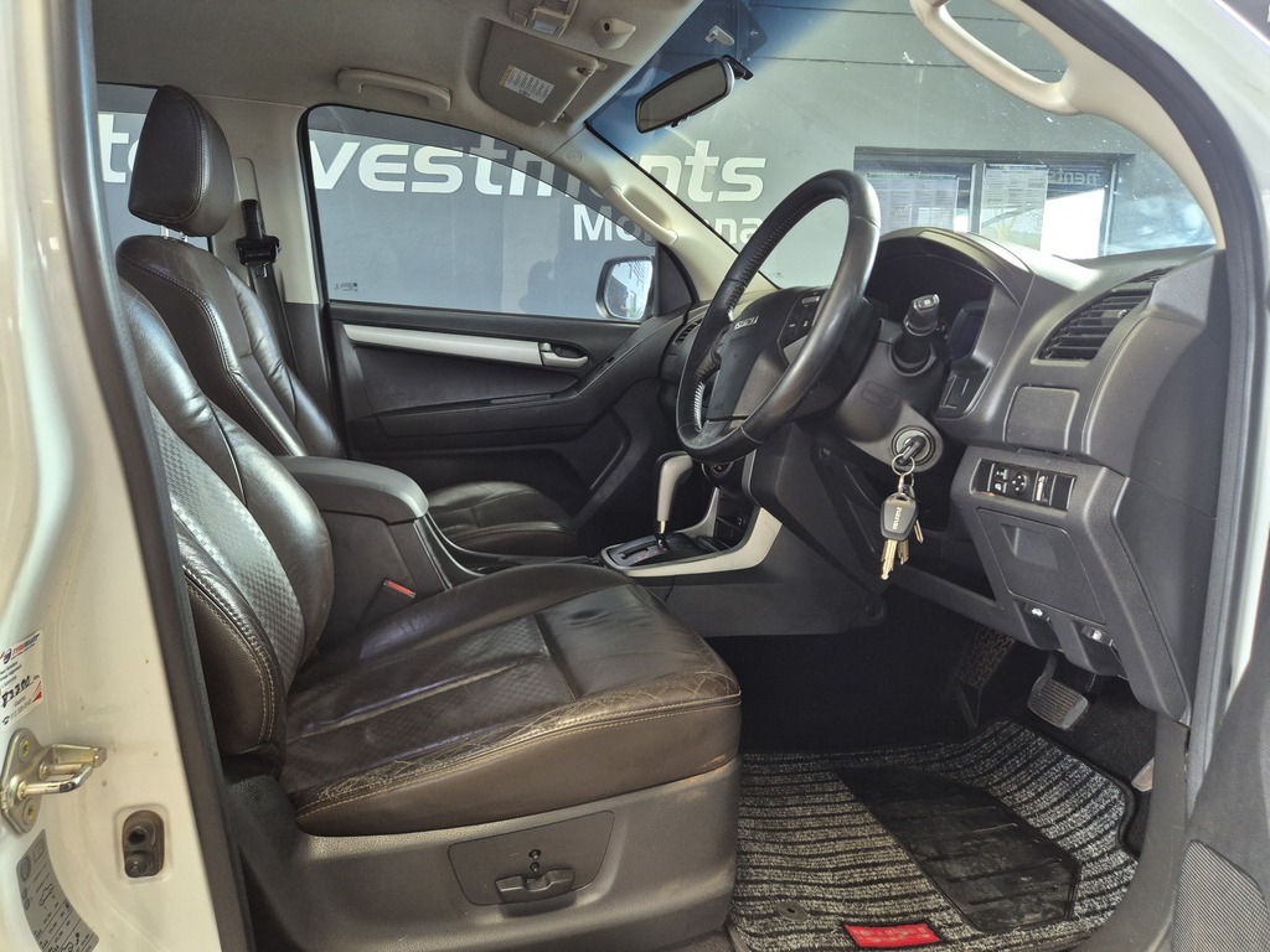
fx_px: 844
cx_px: 635
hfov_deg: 73.9
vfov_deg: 58.9
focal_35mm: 23
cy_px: 476
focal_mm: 5.4
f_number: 1.8
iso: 500
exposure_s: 1/100
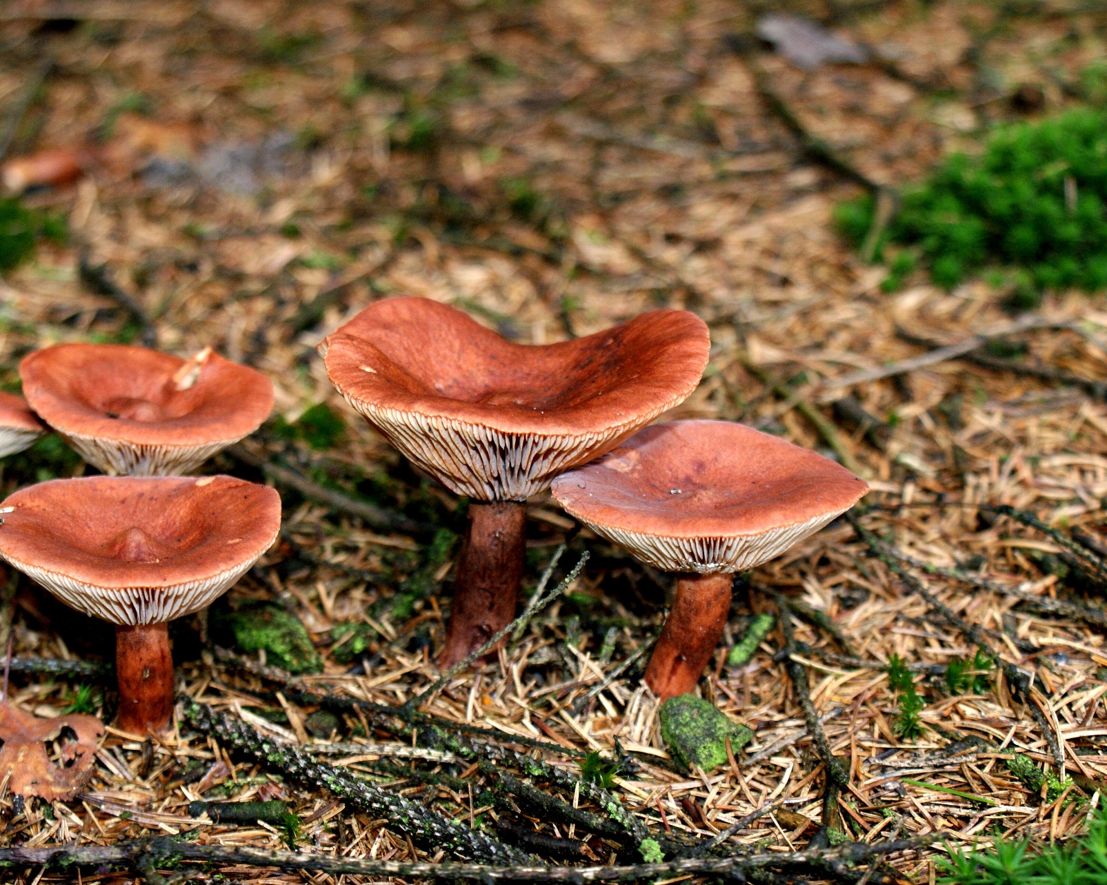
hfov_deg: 27.8
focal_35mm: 68
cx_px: 446
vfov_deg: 22.5
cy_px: 442
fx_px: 2228
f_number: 5.6
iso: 400
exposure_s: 1/60
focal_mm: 40
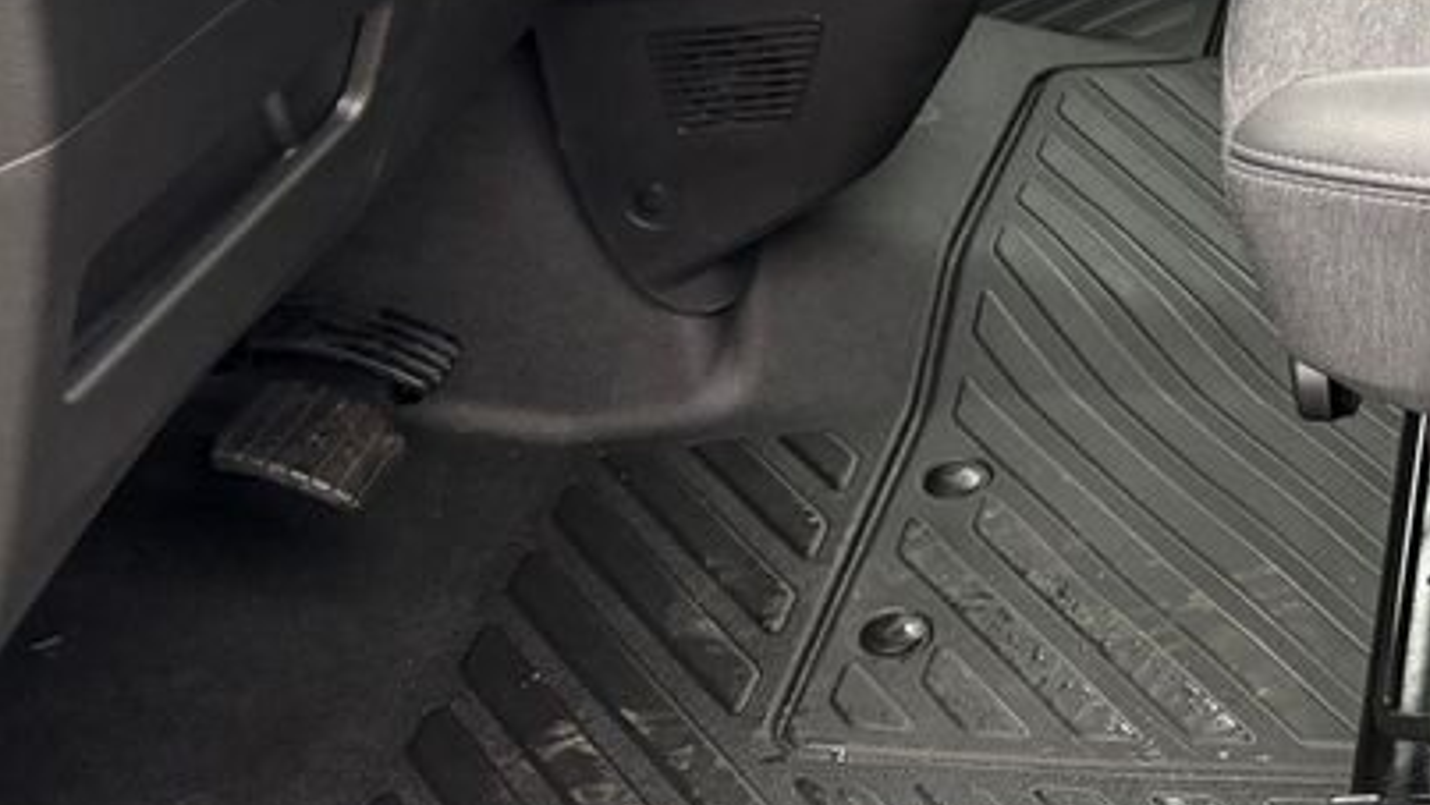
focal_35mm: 72
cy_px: -277
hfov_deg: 26.6
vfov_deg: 15.8
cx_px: 1643
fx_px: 2731
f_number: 1.6
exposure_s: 1/60
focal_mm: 5.96
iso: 200
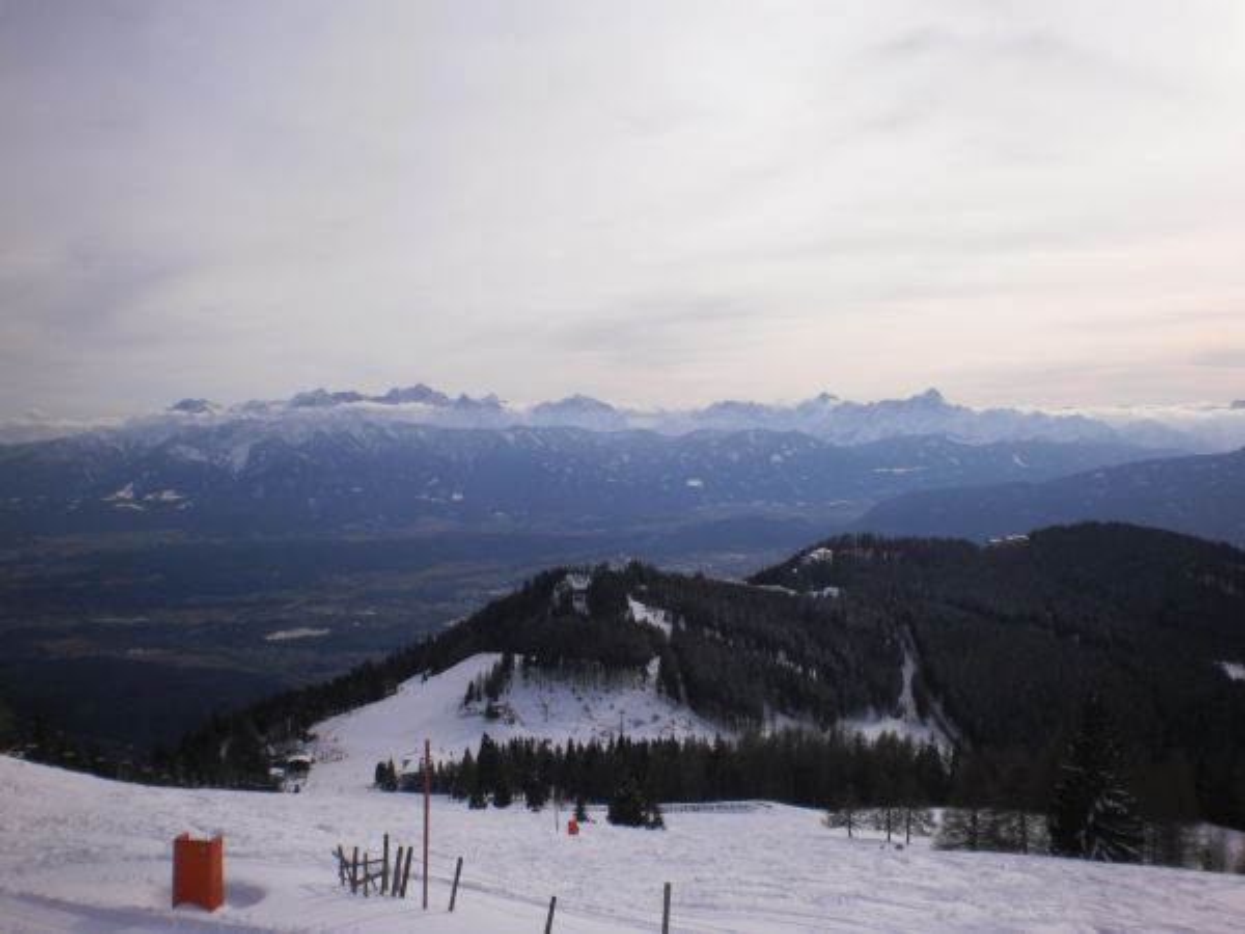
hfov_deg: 51.4
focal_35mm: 36
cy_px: 467
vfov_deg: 39.7
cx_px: 622
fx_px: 1295
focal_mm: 6.3
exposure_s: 1/2000
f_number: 4.6
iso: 100
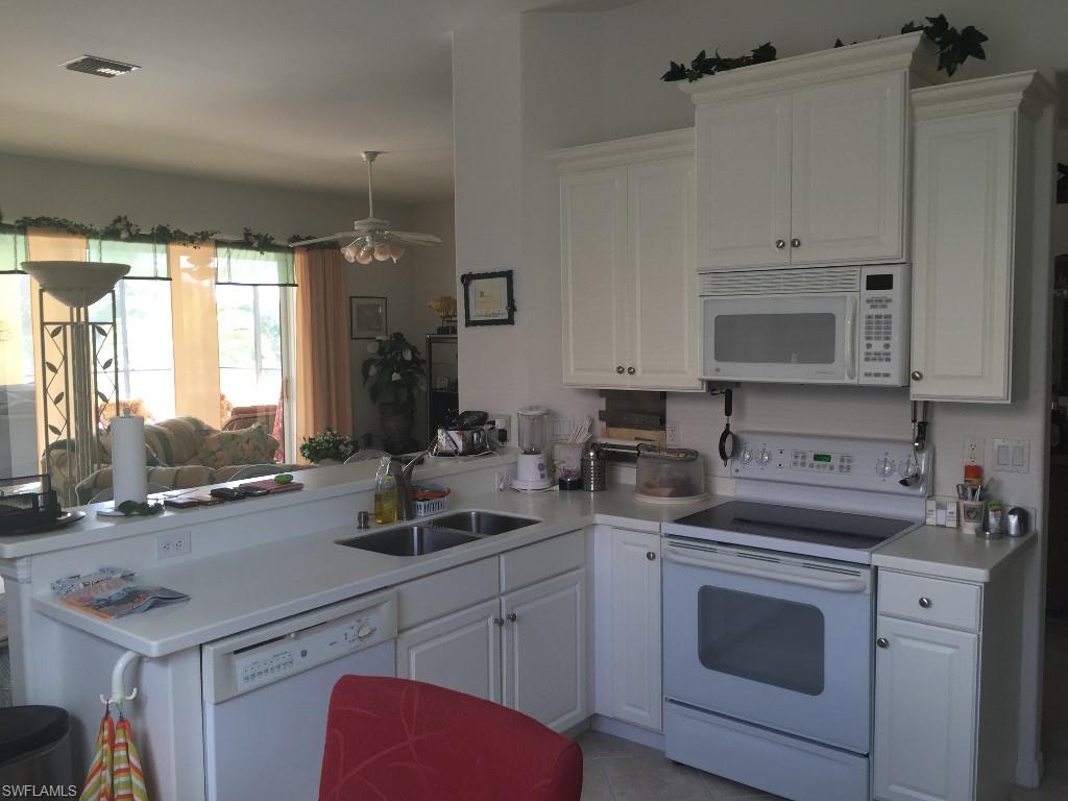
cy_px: 400
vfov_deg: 48.2
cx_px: 534
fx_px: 895
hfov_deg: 61.7
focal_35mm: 29
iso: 32
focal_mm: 4.15
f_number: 2.2
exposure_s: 1/40
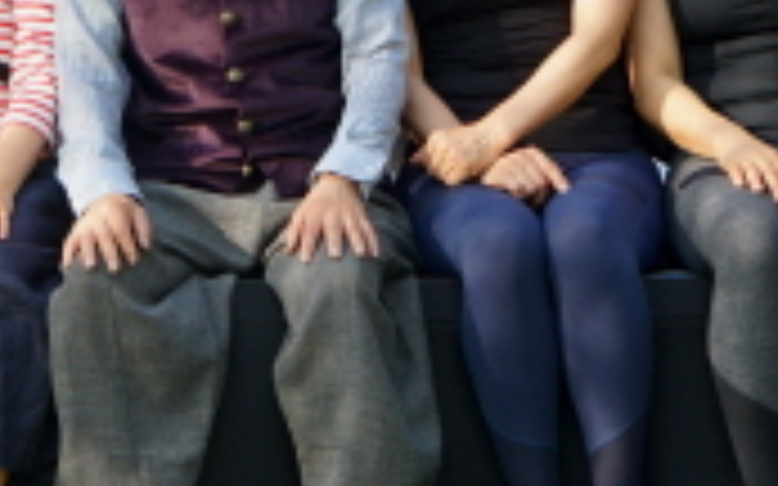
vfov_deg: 7.7
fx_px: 3497
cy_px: -335
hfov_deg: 12.6
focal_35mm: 165
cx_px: 108
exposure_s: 1/80
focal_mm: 35
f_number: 6.3
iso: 100
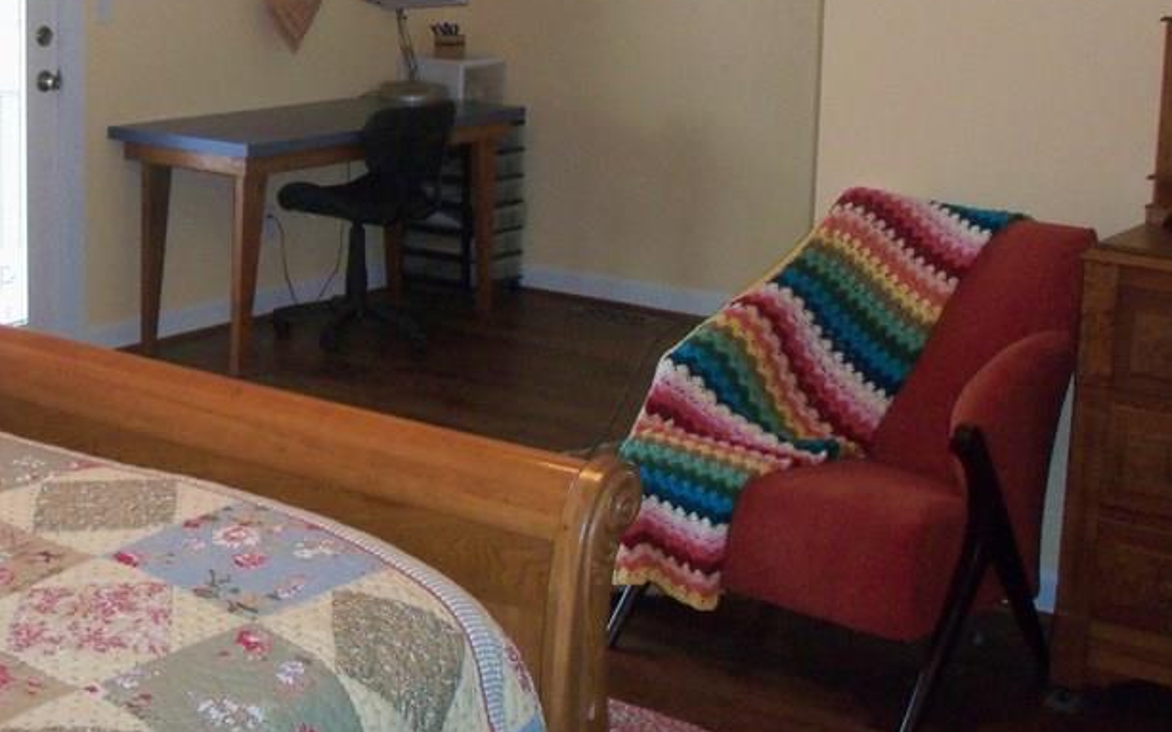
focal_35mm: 62
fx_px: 1980
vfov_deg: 20.5
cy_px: 65
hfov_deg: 32.4
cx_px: 304
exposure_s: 1/30
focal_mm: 6.3
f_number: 3
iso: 250
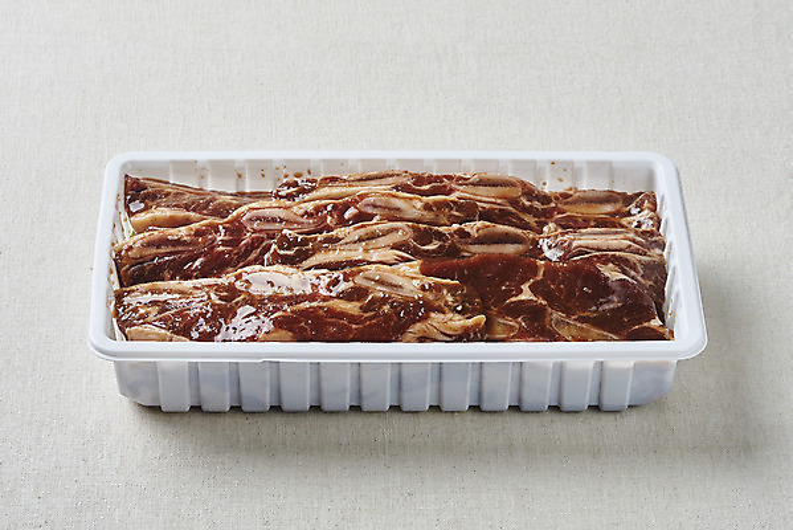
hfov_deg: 19.4
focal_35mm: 105
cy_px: 265
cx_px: 396
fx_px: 2314
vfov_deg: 13.1
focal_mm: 105
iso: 100
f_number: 20
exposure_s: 1/125
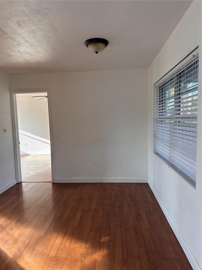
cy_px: 135
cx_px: 101
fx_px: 187
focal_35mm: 24
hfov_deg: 56.8
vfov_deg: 71.6
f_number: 1.78
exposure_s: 1/121
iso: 200
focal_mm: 6.86
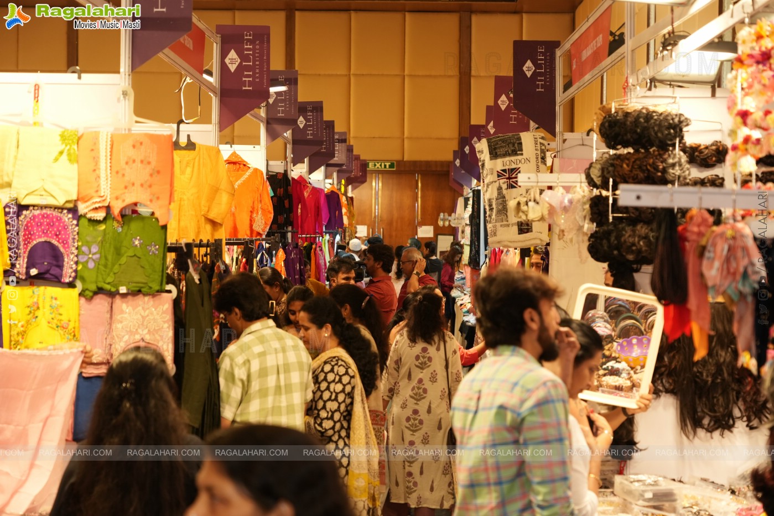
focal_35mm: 74
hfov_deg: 27.3
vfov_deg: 18.4
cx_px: 387
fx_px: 1591
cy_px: 258
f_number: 5
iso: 1250
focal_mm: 74
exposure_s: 1/125
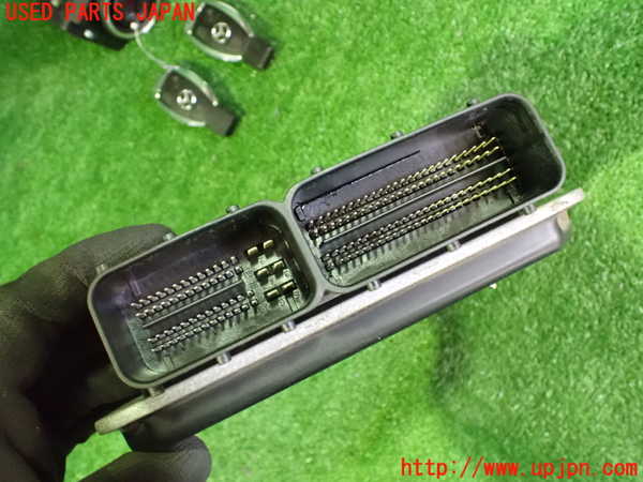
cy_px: 241
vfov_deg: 46.8
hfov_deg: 60.0
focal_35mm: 30
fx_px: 557
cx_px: 322
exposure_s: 1/25
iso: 1600
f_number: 2.3
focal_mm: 5.4
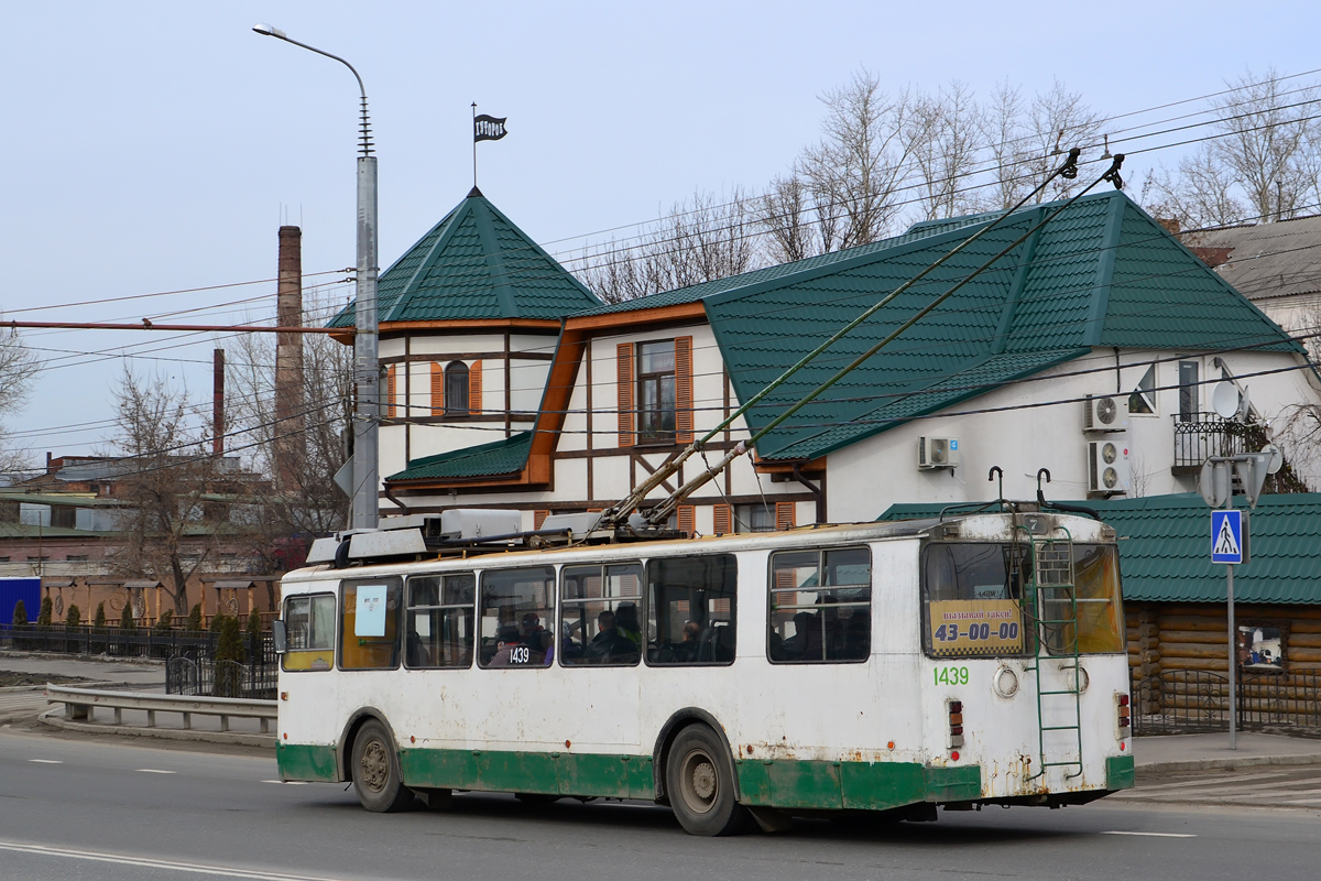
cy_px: 440
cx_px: 660
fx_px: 1926
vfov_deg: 25.8
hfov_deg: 37.9
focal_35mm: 52
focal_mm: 35
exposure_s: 1/640
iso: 200
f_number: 6.3
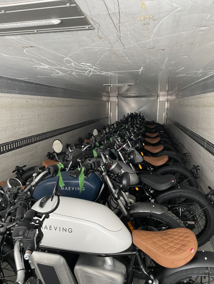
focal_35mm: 26
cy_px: 142
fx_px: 214
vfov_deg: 67.3
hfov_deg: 53.1
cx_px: 107
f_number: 1.6
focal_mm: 4.2
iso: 400
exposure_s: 1/60
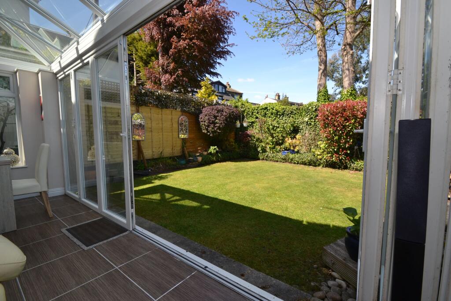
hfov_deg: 100.4
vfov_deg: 77.3
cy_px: 150
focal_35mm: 15
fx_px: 188
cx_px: 226
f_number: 6.3
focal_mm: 10
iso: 100
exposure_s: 1/160
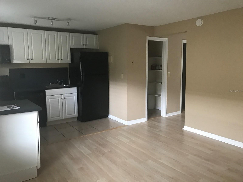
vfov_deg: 49.7
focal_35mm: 28
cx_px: 122
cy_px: 91
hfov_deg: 63.4
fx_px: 197
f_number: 1.8
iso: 100
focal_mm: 3.99
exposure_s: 1/13
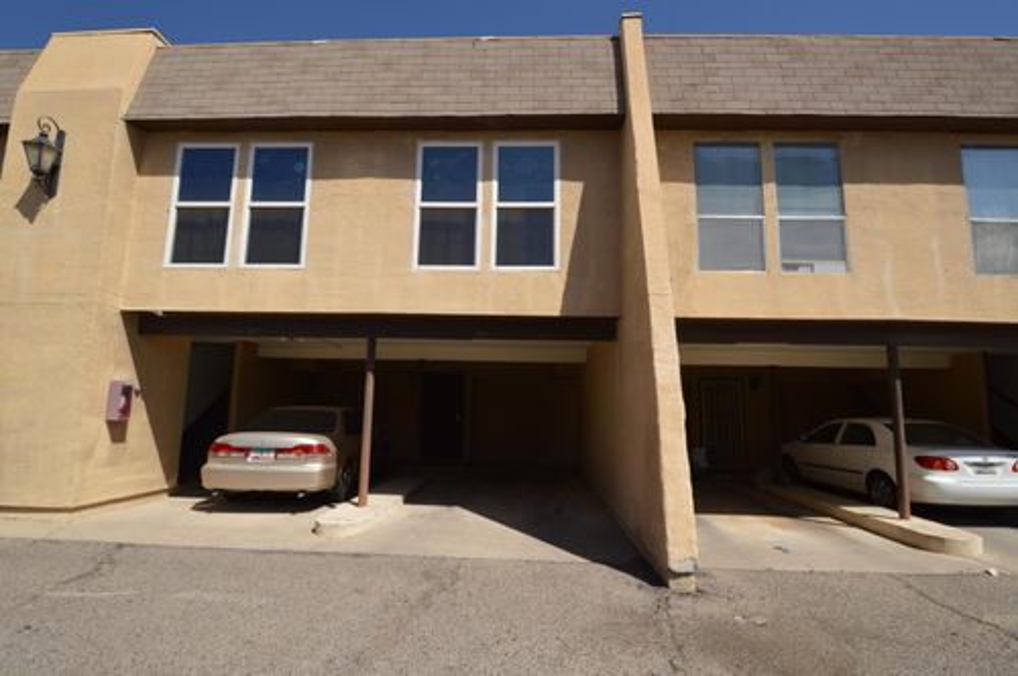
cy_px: 338
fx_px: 466
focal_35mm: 16
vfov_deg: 71.9
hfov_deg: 95.1
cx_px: 509
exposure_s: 1/200
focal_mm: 11
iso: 100
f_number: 10
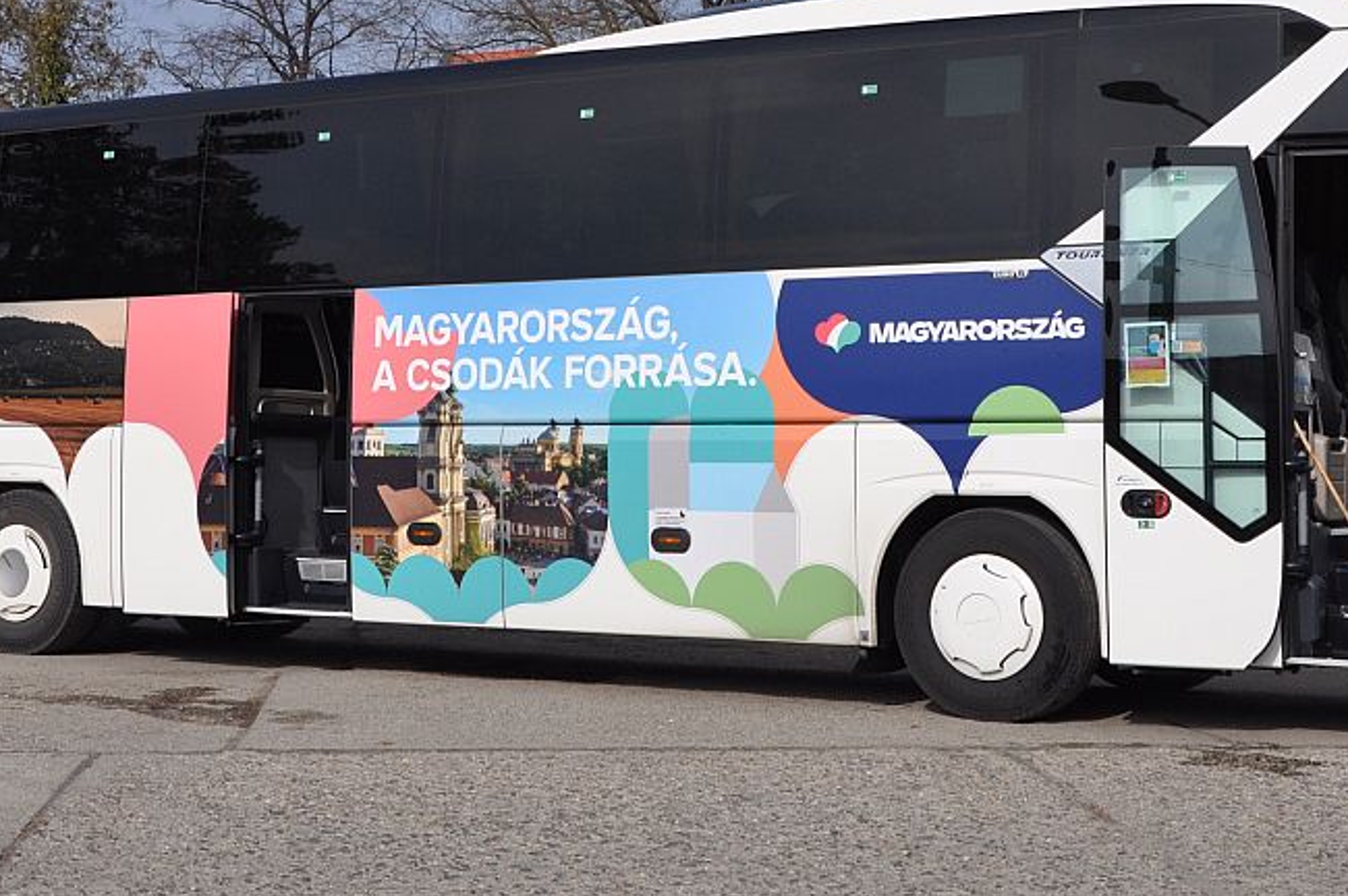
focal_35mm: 62
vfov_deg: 21.7
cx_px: 628
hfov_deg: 32.5
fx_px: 2313
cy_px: 216
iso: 400
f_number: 7.1
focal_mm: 25
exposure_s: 1/2000
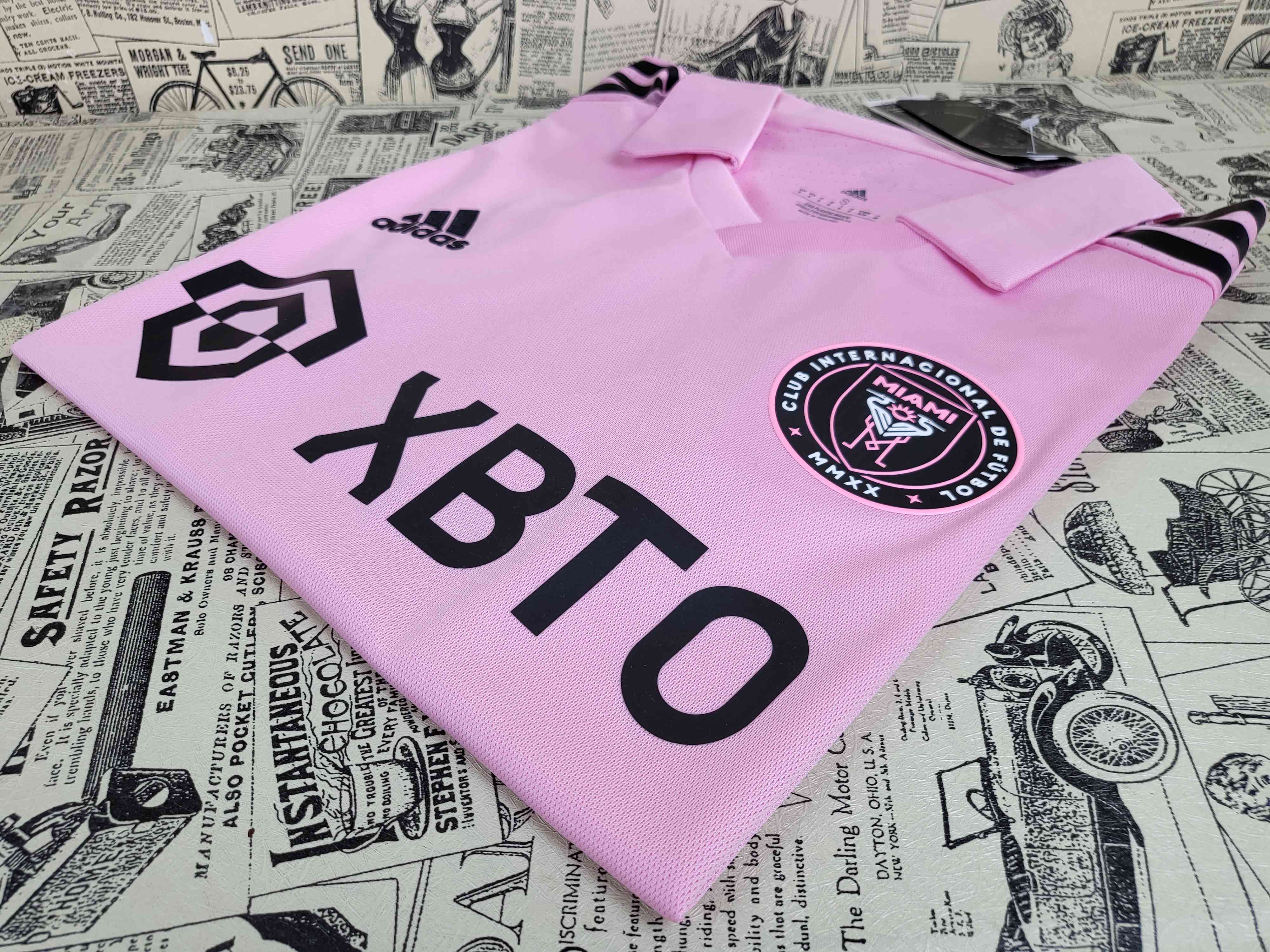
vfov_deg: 53.1
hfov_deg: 67.3
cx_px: 635
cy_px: 476
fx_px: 954
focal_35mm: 26
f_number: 1.8
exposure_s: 1/100
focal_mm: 4.25
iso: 100
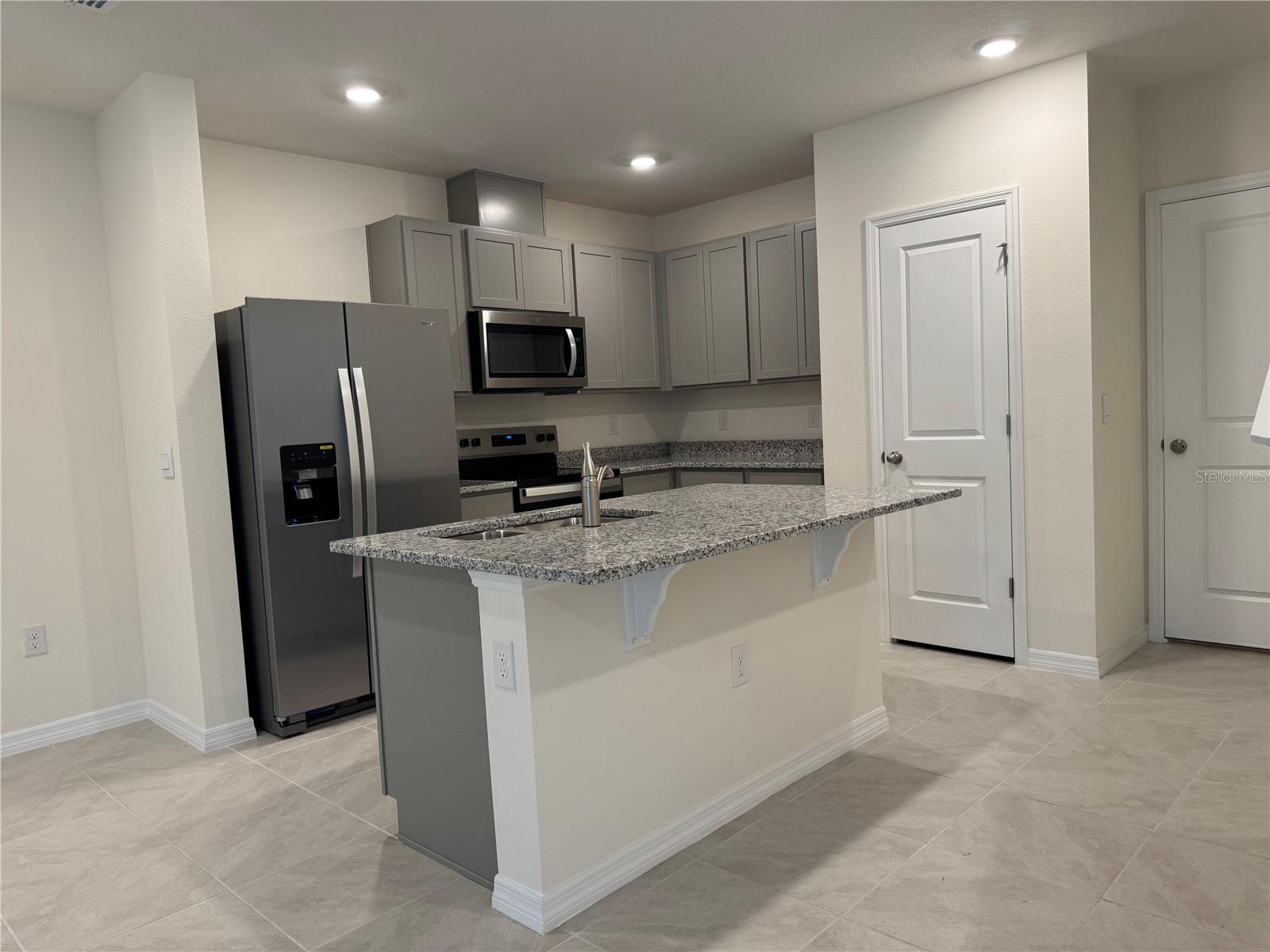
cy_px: 476
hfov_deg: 71.6
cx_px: 635
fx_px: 881
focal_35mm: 24
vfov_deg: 56.8
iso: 125
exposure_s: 1/60
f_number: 1.78
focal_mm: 6.76
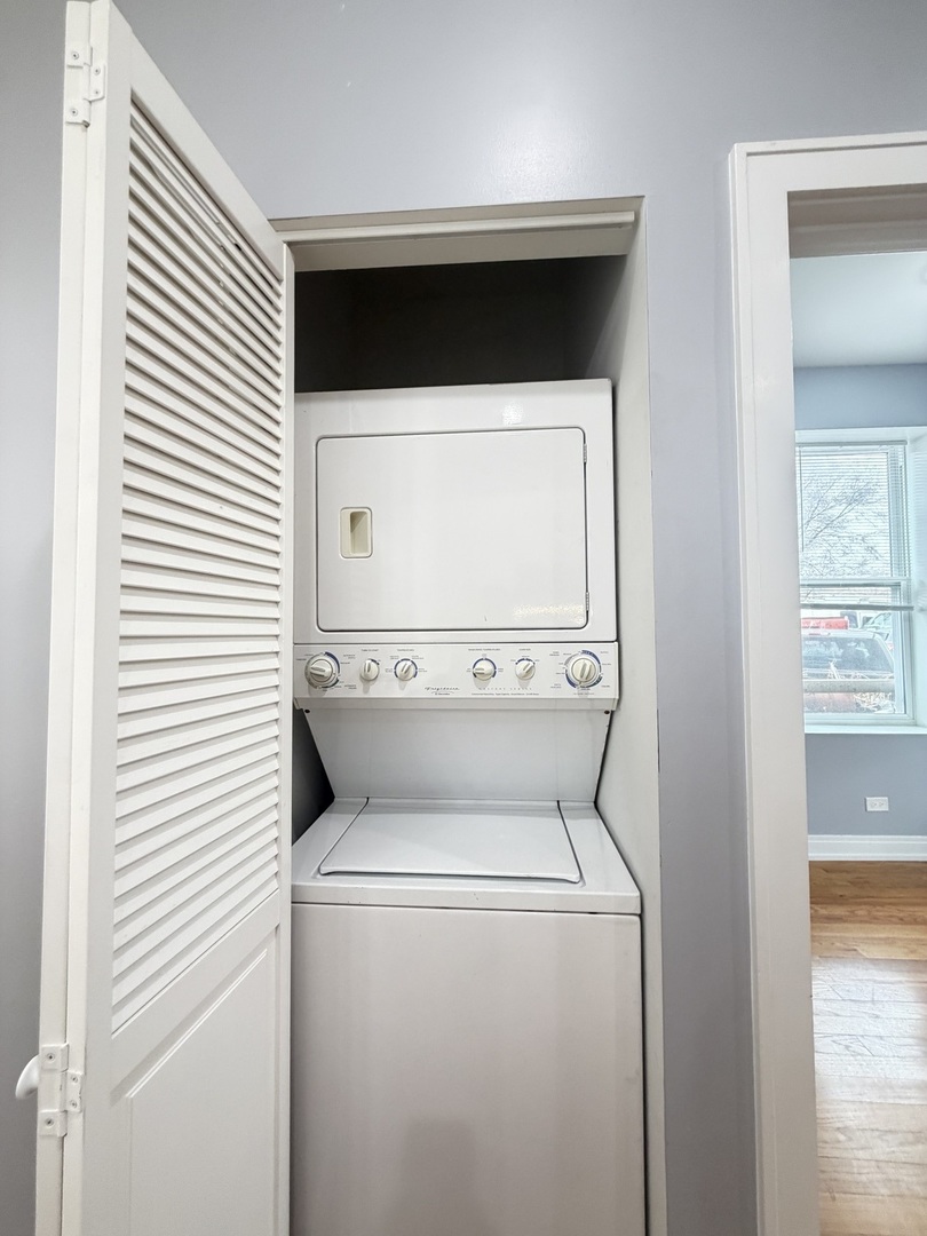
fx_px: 500
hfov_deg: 85.7
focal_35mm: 14
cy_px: 618
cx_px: 464
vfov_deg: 102.1
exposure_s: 1/60
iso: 320
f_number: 2.2
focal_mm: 2.22
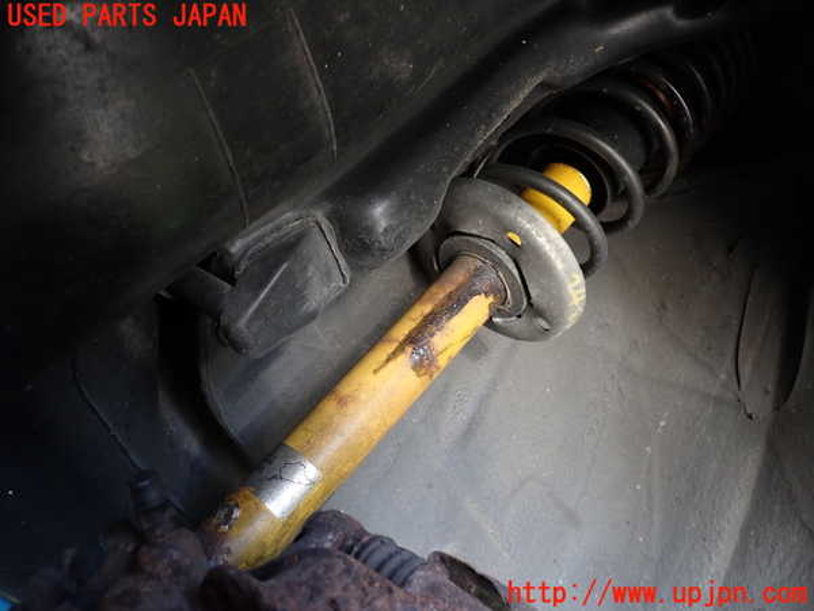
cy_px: 306
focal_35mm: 30
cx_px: 407
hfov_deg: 60.0
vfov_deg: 46.8
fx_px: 705
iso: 200
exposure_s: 1/50
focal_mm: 5.4
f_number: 2.3
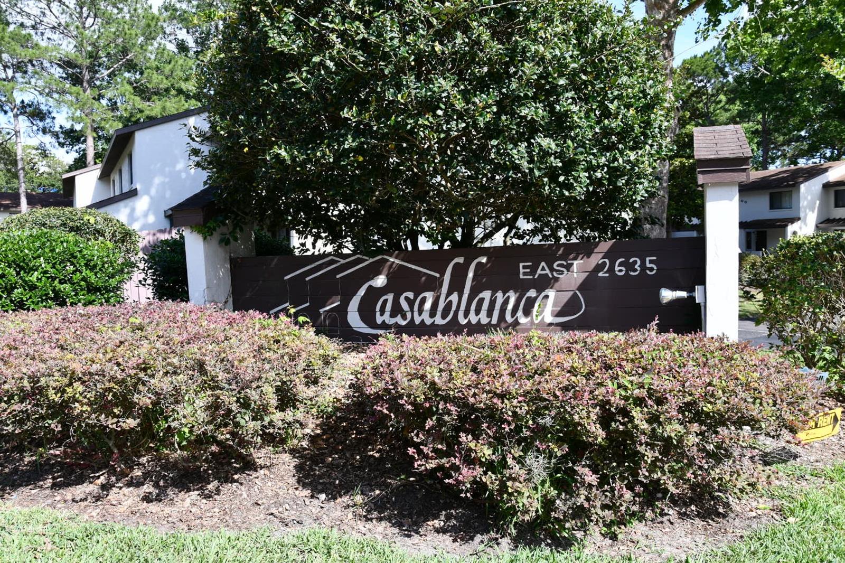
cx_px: 422
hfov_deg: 60.3
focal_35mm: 31
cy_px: 282
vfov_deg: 42.3
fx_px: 727
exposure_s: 1/250
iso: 180
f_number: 8
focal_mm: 21
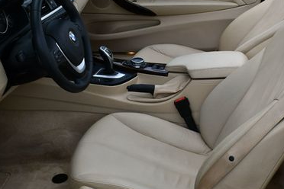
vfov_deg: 21.9
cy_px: 78
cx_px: 176
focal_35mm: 62
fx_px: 489
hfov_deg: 32.2
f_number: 7.1
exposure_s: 1/250
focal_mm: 18
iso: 200
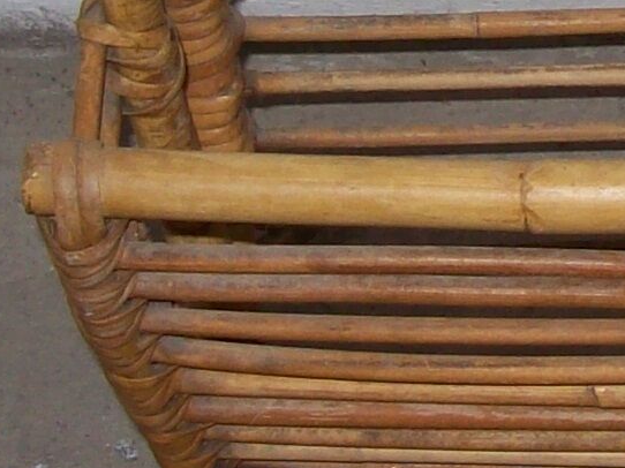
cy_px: -99
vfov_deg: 7.8
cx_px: 929
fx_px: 3411
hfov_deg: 10.1
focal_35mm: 189
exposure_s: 1/64
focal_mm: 6
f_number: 2.7
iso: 80
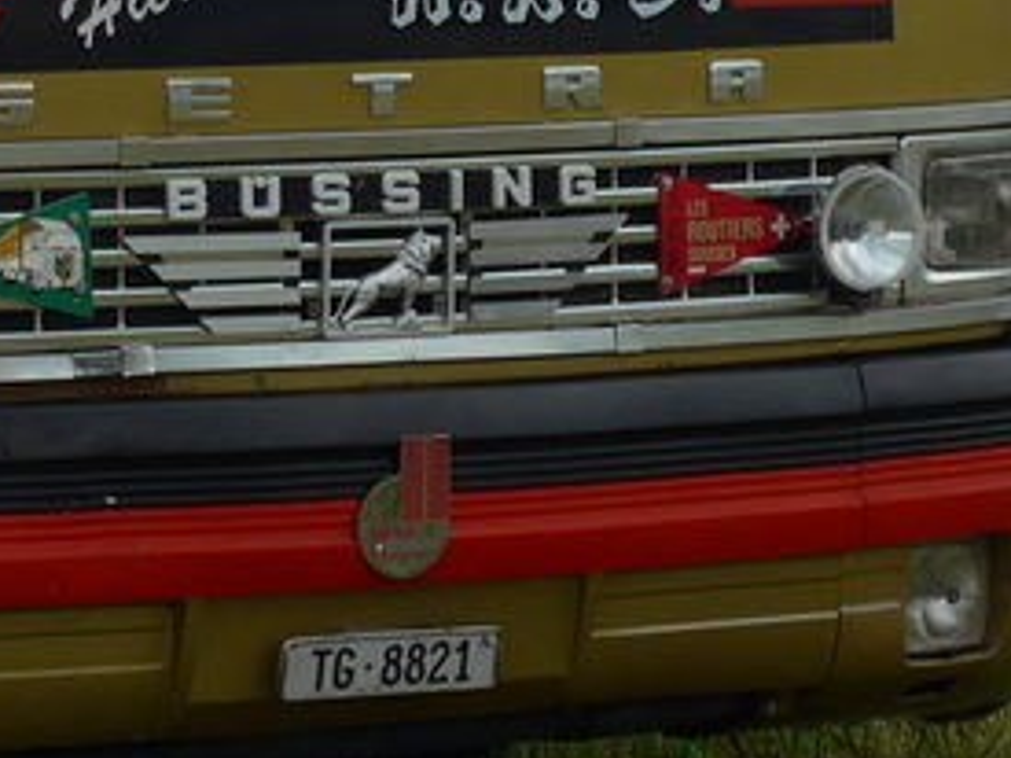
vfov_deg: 7.6
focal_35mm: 192
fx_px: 5605
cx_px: -132
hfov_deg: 10.2
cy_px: -331
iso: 80
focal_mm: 9
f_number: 2.8
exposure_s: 1/500
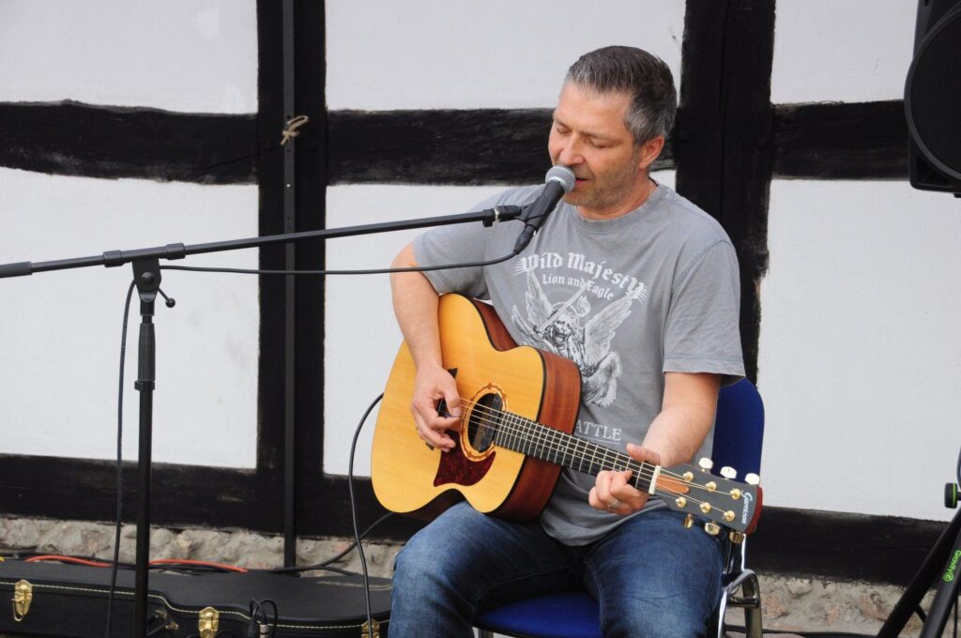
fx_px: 2080
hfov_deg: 26.0
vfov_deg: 17.4
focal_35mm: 78
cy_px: 319
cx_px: 480
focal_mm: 52
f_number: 7.1
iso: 500
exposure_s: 1/200
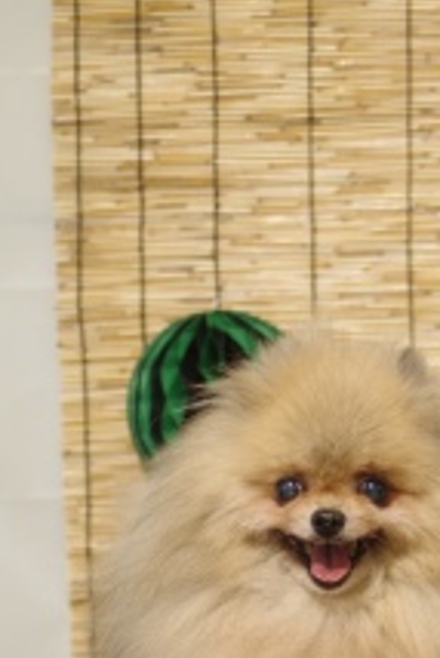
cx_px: 382
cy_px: 563
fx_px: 2562
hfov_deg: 9.8
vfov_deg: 14.5
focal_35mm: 140
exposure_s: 1/100
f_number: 2.8
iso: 320
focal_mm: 50
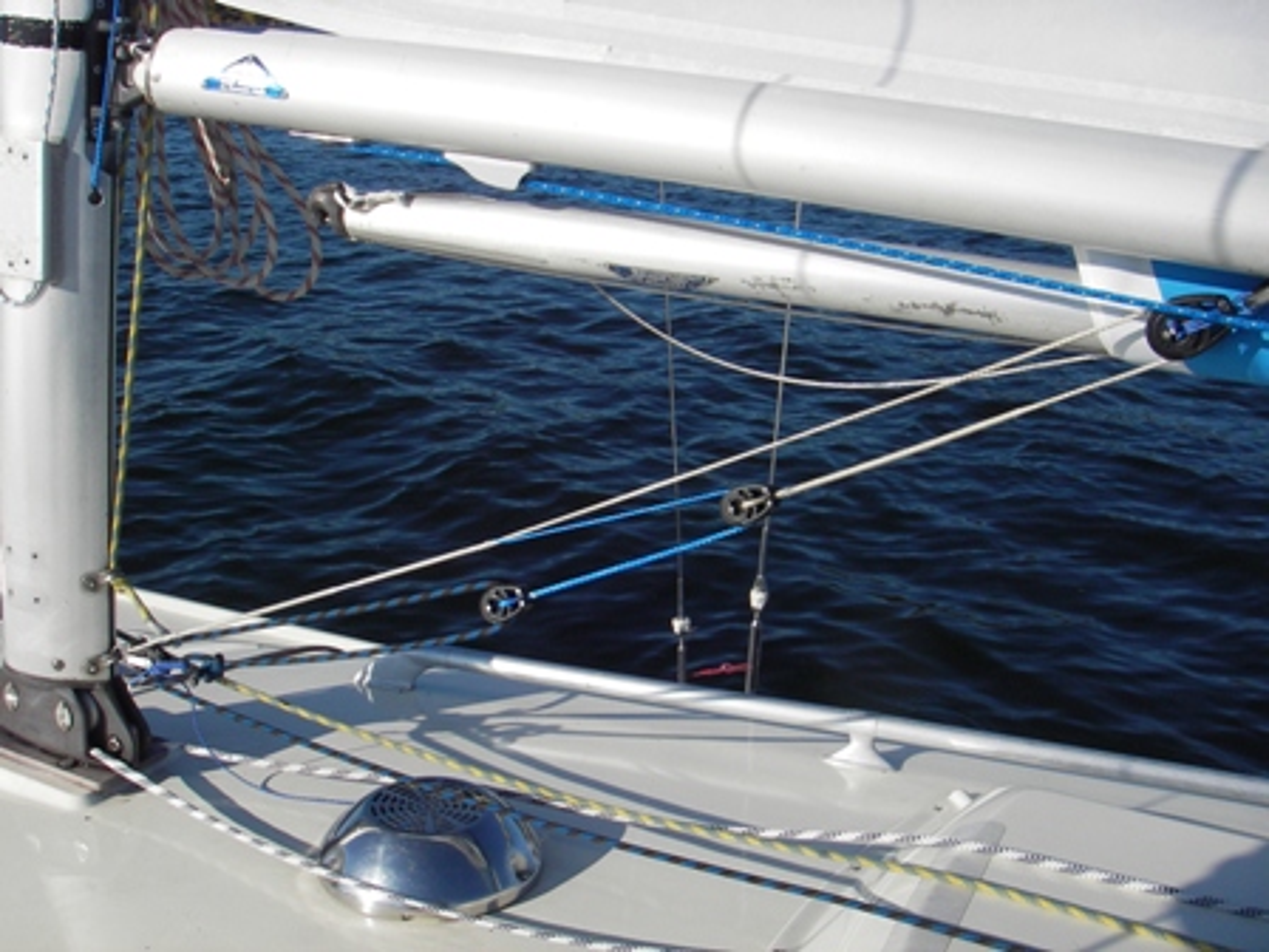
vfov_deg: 37.7
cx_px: 634
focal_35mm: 38
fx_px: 1393
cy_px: 476
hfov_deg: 49.0
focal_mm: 6.3
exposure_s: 1/320
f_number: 6.6
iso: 50
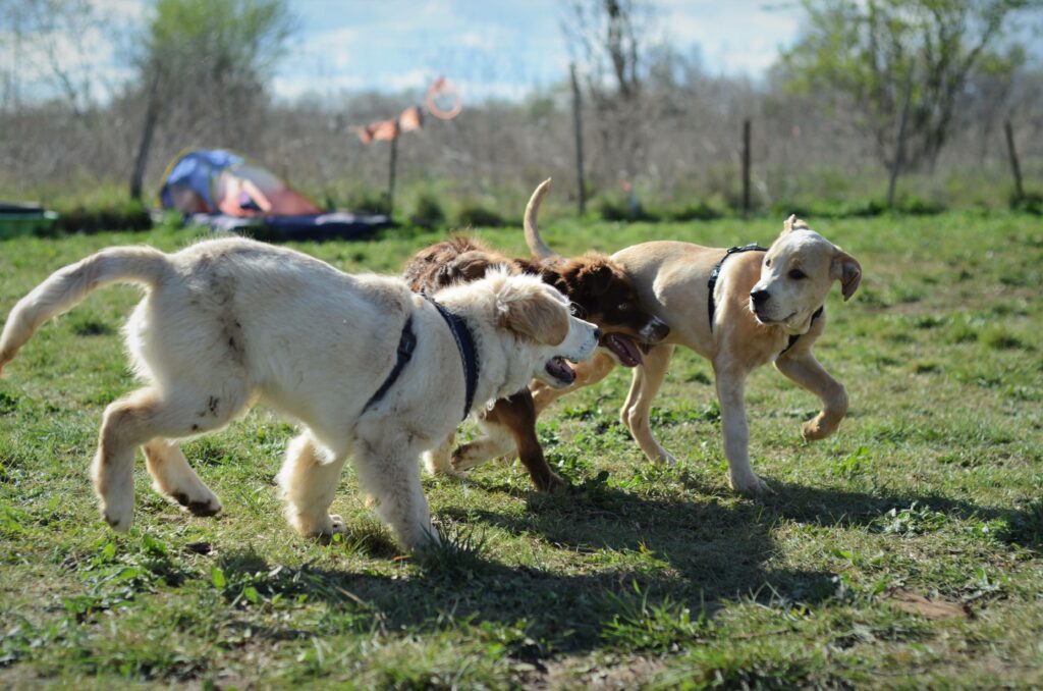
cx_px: 522
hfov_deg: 27.0
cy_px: 346
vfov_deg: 18.1
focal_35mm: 75
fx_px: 2168
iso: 100
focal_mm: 50
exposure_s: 1/1600
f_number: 2.5
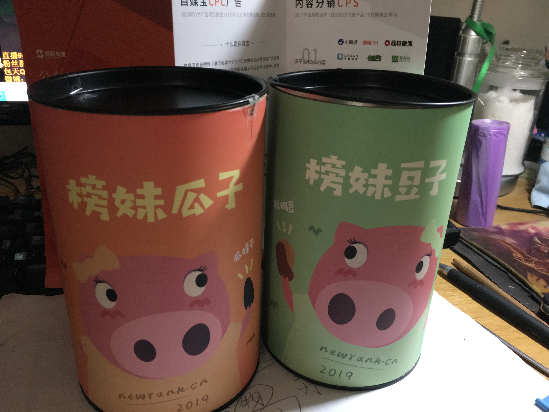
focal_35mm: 29
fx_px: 460
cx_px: 274
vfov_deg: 48.2
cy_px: 206
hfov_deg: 61.7
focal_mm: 4.15
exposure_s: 1/17
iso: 200
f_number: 2.2
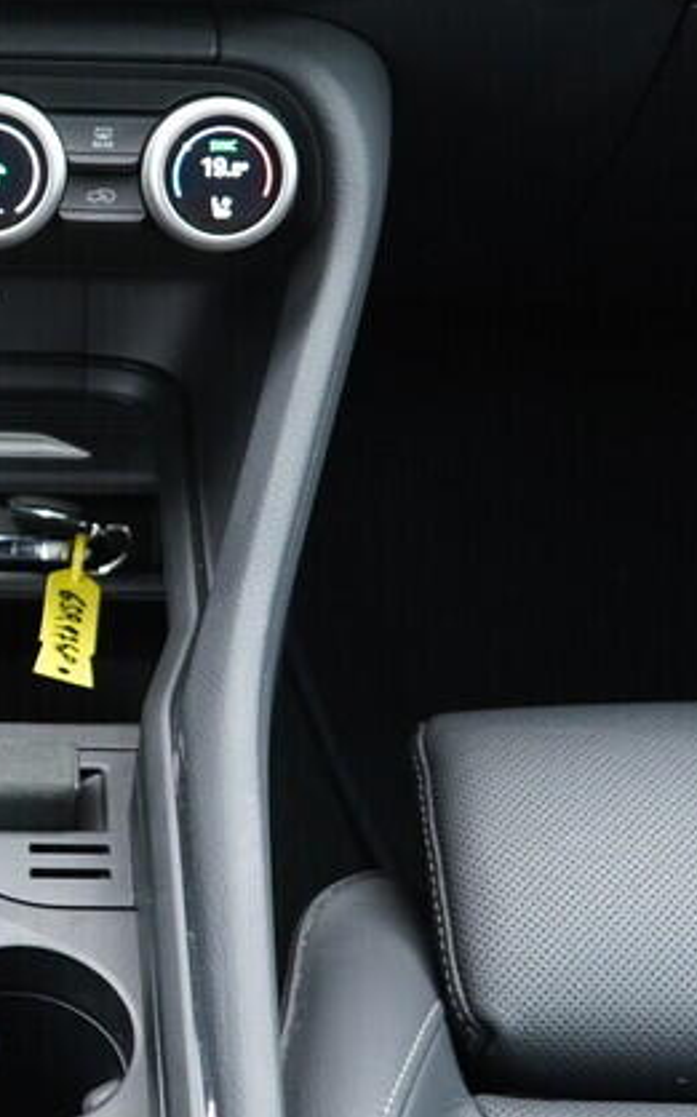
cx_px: -160
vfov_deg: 23.0
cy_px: 664
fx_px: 2737
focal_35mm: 90
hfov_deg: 14.0
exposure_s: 1/40
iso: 640
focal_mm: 24
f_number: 2.8
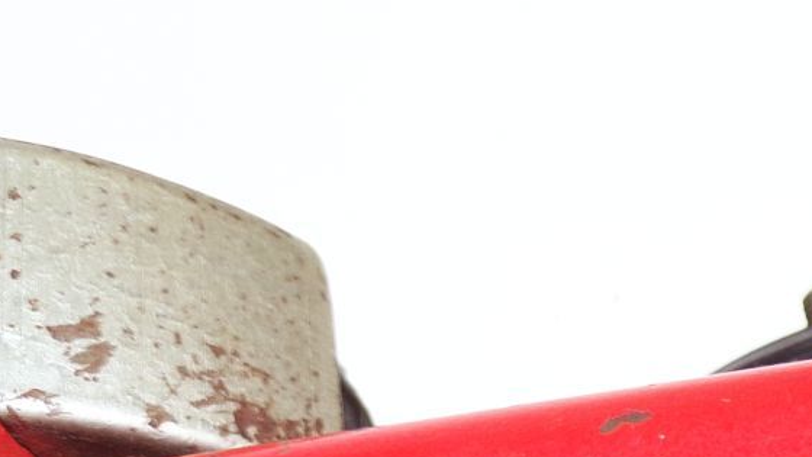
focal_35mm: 86
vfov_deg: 13.1
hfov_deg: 24.7
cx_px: 452
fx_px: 1852
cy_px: 737
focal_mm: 4.3
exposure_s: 1/34
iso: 80
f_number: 3
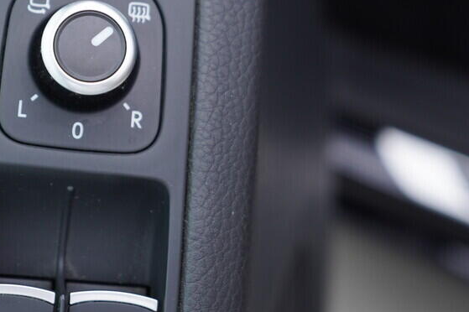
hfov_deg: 29.4
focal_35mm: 66
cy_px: 70
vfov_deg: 20.4
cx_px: 54
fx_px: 859
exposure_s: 1/50
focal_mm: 24
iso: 125
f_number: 3.2
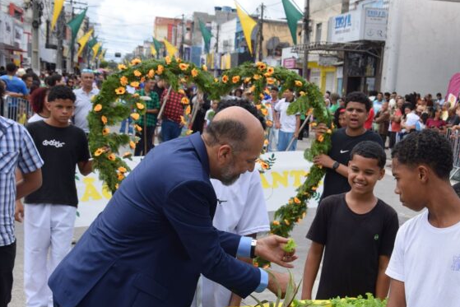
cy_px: 200
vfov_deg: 19.5
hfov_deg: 28.8
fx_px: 890
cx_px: 302
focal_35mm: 70
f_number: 9
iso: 200
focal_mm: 35
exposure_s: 1/320
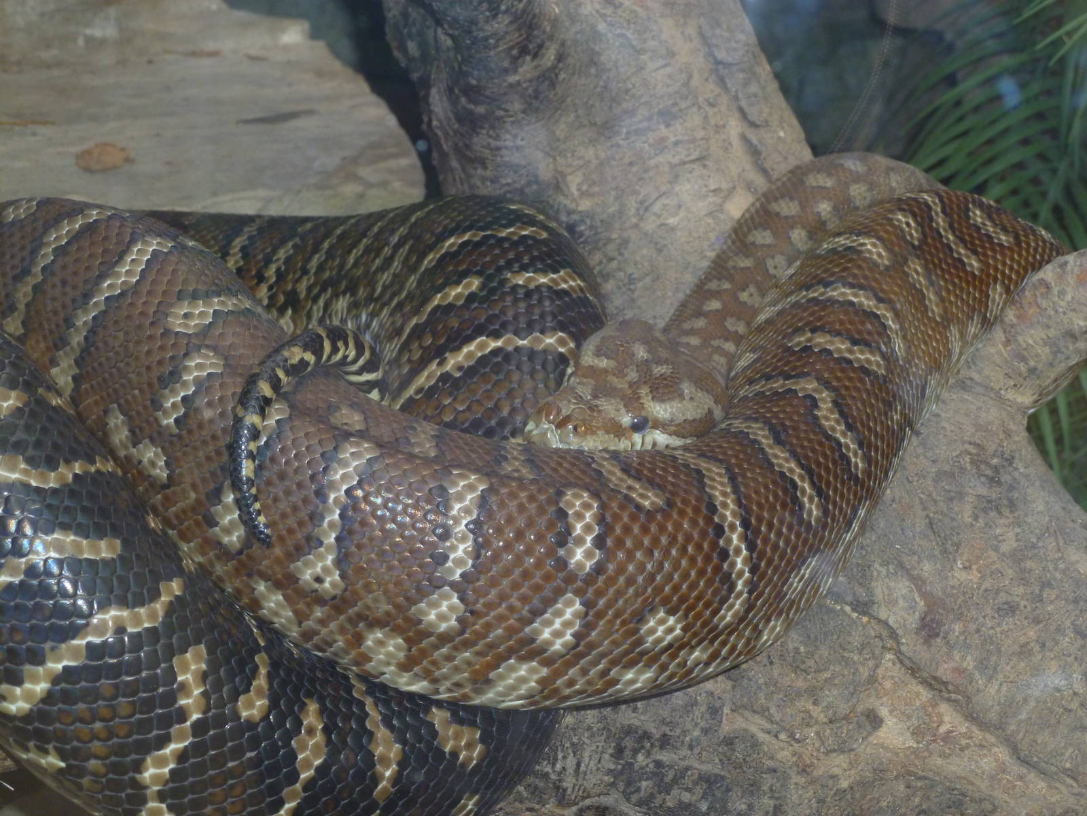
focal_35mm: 85
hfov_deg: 23.0
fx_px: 2669
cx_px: 544
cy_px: 408
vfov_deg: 17.4
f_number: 4.6
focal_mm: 15.1
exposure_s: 1/40
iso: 200
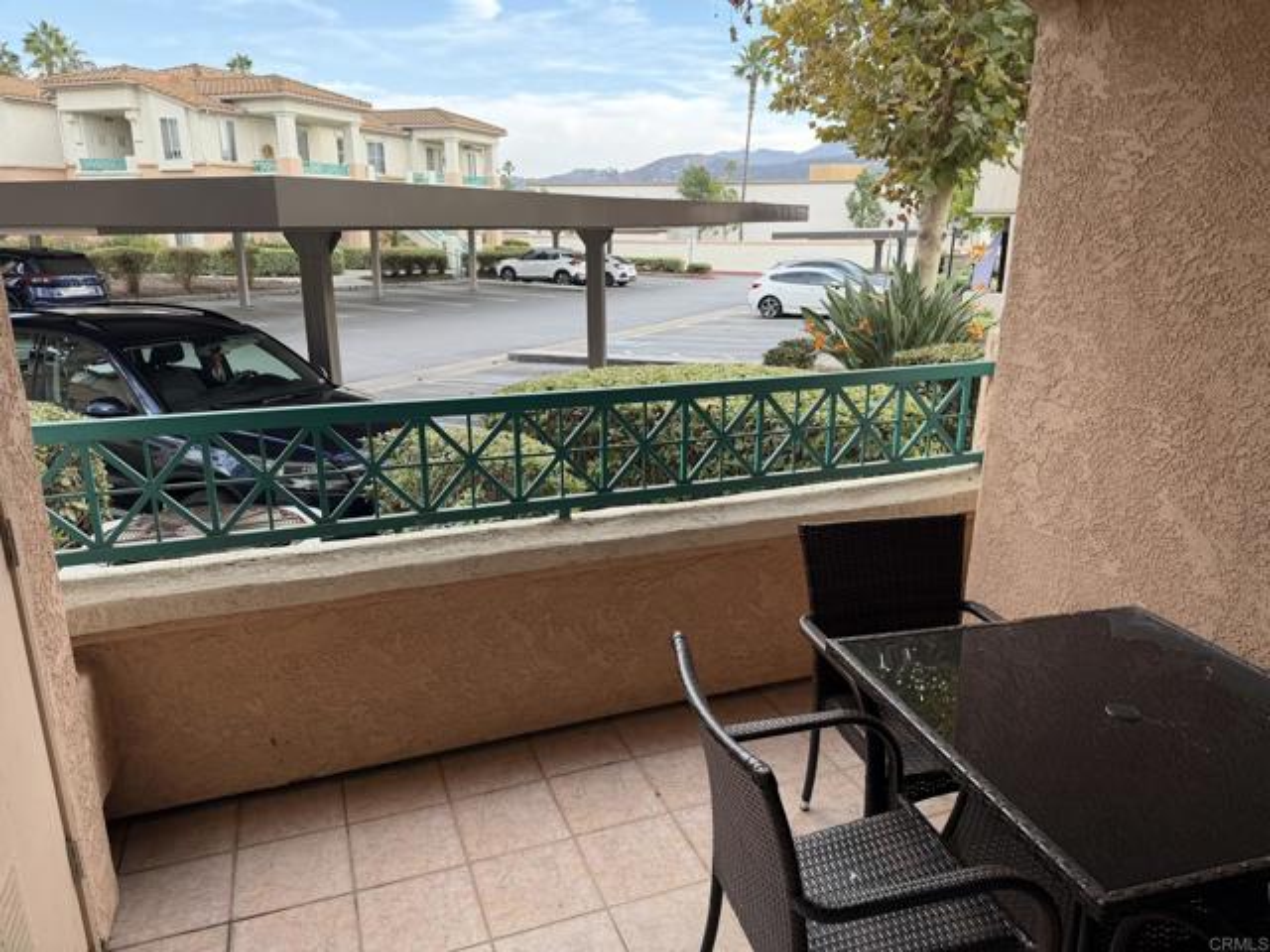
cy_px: 476
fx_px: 881
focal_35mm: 24
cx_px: 635
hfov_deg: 71.6
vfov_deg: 56.8
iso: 80
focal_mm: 6.76
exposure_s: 1/481
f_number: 1.78
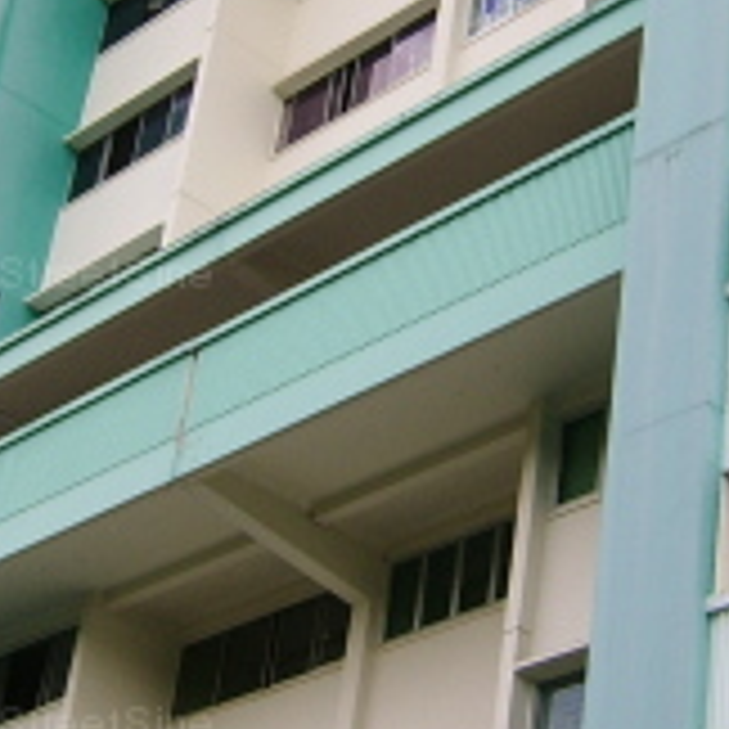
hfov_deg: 16.6
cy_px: 279
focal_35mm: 105
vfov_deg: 16.6
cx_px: 288
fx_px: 2502
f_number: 2.8
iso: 50
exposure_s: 1/545
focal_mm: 5.95
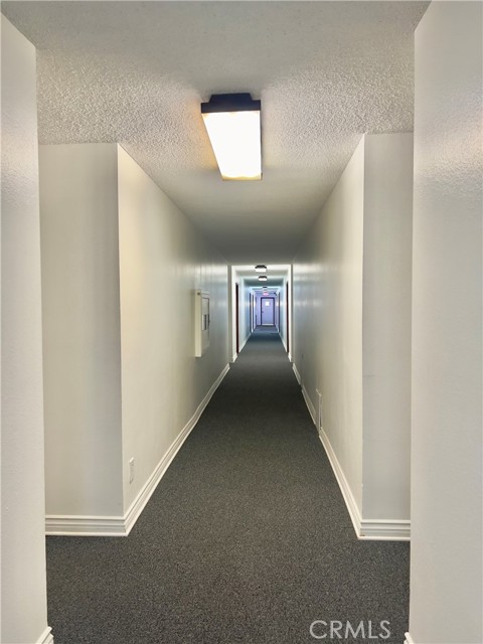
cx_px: 242
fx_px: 484
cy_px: 322
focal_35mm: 26
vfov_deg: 67.3
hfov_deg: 53.1
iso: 100
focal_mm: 5.7
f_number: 1.5
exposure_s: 1/60
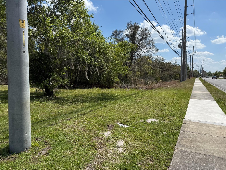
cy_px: 85
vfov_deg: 56.8
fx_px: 157
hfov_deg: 71.6
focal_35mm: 24
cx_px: 113
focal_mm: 6.76
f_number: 1.78
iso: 80
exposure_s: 1/6173
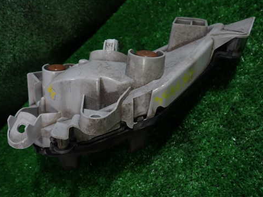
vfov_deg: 45.4
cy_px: 97
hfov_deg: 58.1
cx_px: 112
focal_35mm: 31
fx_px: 236
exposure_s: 1/60
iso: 160
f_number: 2
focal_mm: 4.5
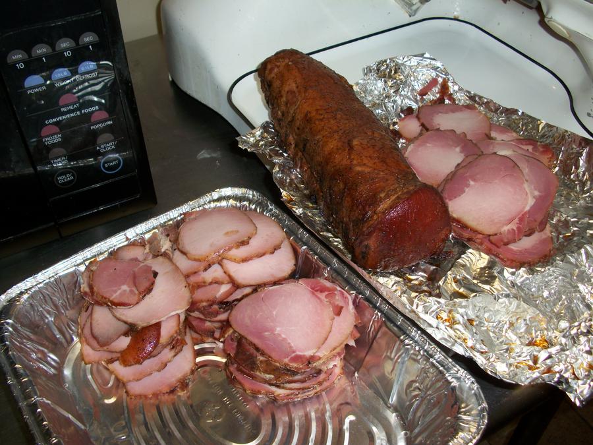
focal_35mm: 35
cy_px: 222
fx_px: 600
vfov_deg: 40.7
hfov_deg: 52.6
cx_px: 296
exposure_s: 1/80
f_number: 3.1
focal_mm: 6.3
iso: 80
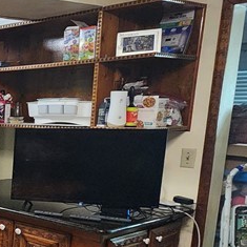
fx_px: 404
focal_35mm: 50
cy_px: 177
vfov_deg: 33.5
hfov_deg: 21.5
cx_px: -201
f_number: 2.2
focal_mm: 2.2
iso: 640
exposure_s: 1/28.5
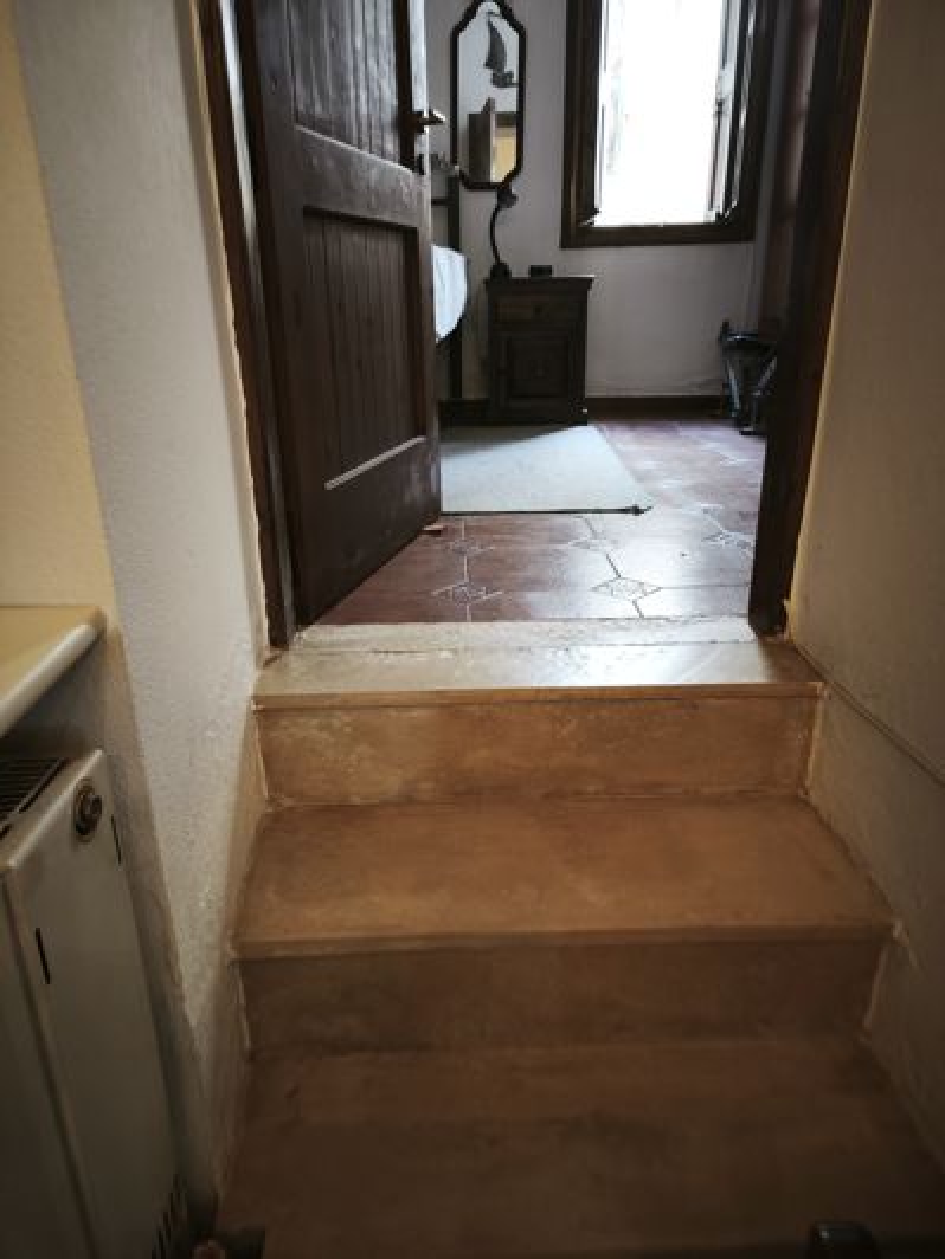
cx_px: 472
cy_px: 630
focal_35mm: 23
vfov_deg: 73.9
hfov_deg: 58.9
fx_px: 837
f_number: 1.7
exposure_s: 1/50
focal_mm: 5.35
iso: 320
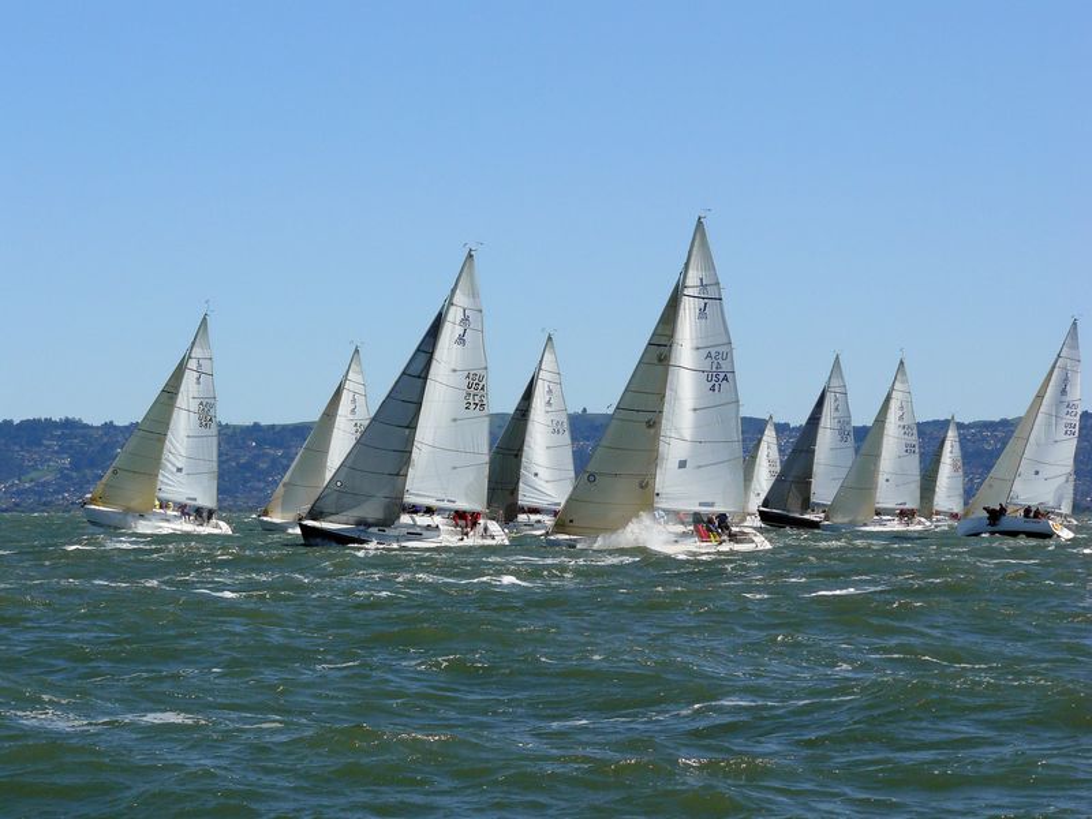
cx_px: 546
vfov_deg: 11.4
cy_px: 410
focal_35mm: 130
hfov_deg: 15.2
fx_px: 4101
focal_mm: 21.6
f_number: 5
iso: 100
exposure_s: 1/800
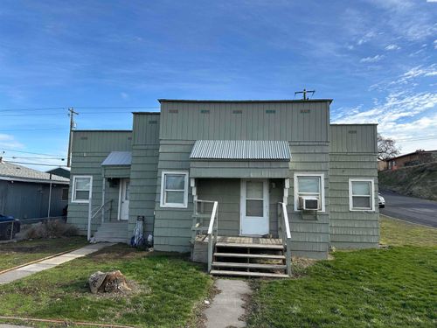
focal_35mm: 24
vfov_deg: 56.8
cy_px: 164
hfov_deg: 71.6
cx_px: 218
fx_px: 303
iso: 80
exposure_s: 1/2155
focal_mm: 6.86
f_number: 1.78
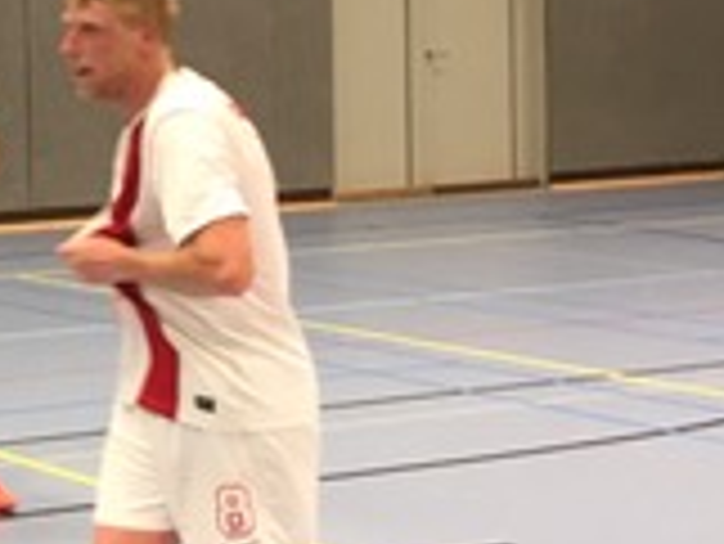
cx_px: -526
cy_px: 72
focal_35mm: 115
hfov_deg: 15.1
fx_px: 2407
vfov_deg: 12.8
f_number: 2.2
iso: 100
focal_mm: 4.15
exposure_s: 1/33
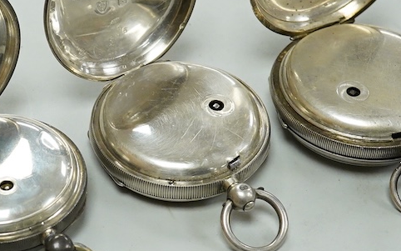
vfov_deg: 12.2
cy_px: 147
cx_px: 84
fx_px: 1169
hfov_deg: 19.3
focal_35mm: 107
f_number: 9
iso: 3200
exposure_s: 1/400
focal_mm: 30
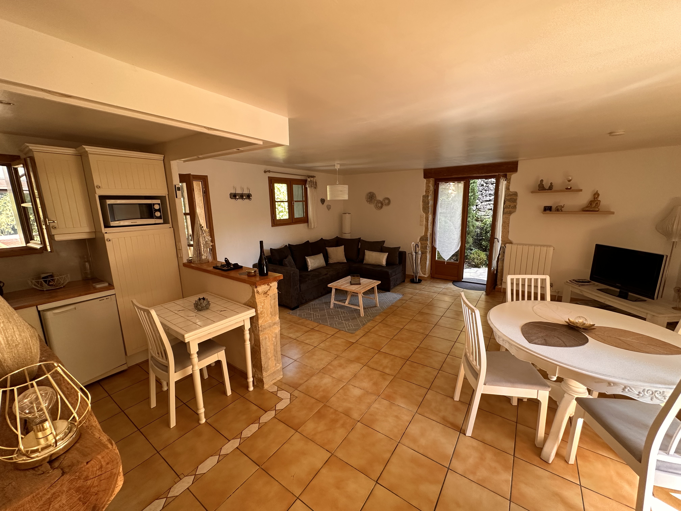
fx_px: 275
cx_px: 340
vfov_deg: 85.7
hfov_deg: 102.1
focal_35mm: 14
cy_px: 256
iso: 160
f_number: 2.2
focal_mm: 2.22
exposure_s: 1/99
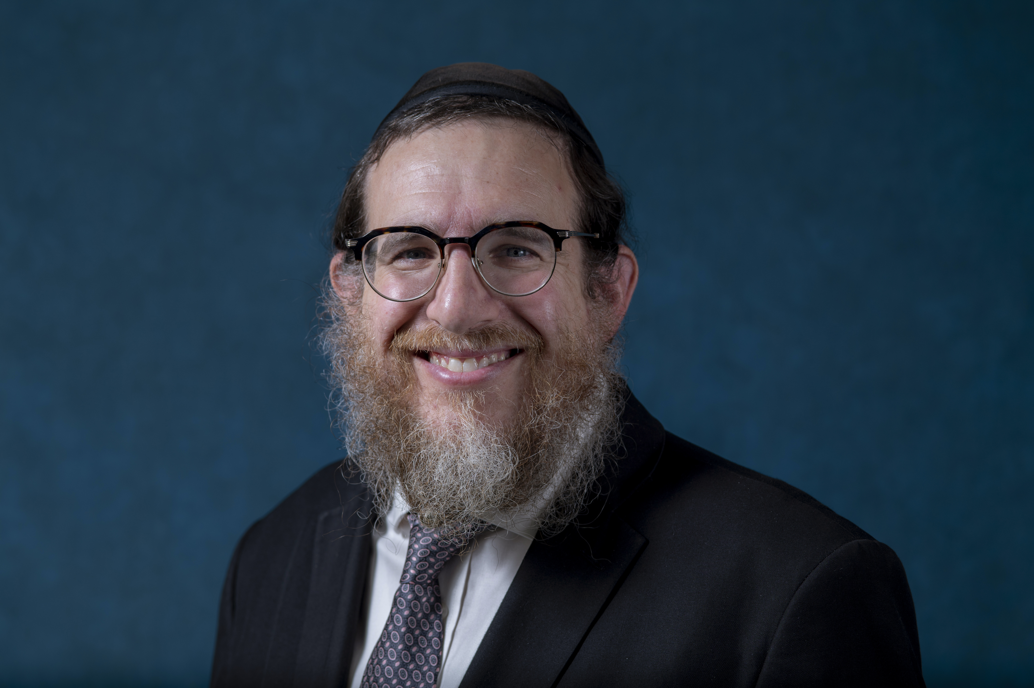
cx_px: 517
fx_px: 3014
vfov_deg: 13.0
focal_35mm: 105
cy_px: 344
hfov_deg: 19.5
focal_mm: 105
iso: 160
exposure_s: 1/200
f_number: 8
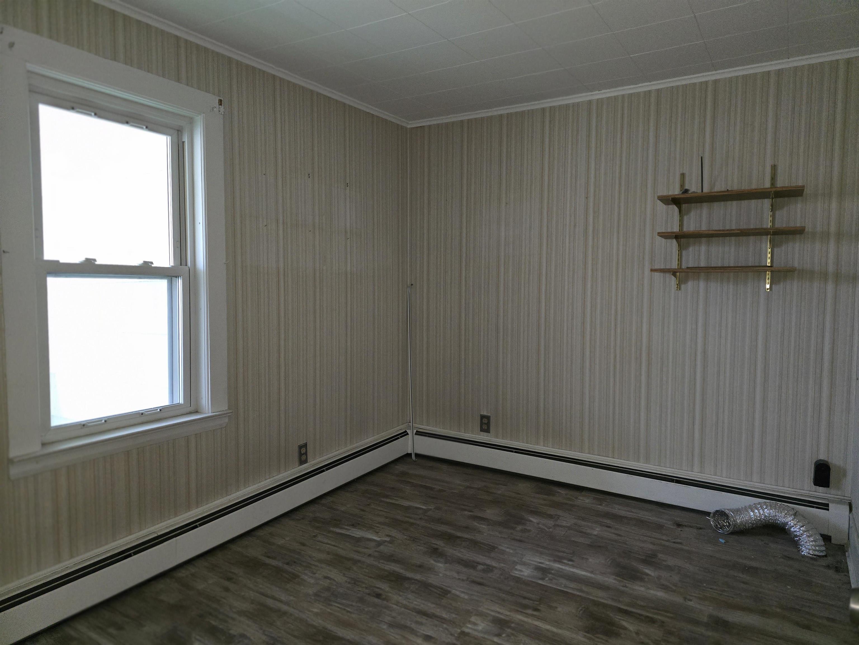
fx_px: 571
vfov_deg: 58.9
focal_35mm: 23
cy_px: 322
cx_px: 430
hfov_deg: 73.9
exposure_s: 1/60
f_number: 1.7
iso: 1250
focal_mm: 6.3
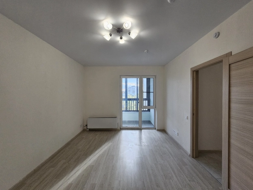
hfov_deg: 106.2
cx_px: 126
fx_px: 95
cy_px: 95
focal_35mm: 13
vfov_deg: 89.9
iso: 250
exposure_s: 1/359
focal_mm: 2.2
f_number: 2.2
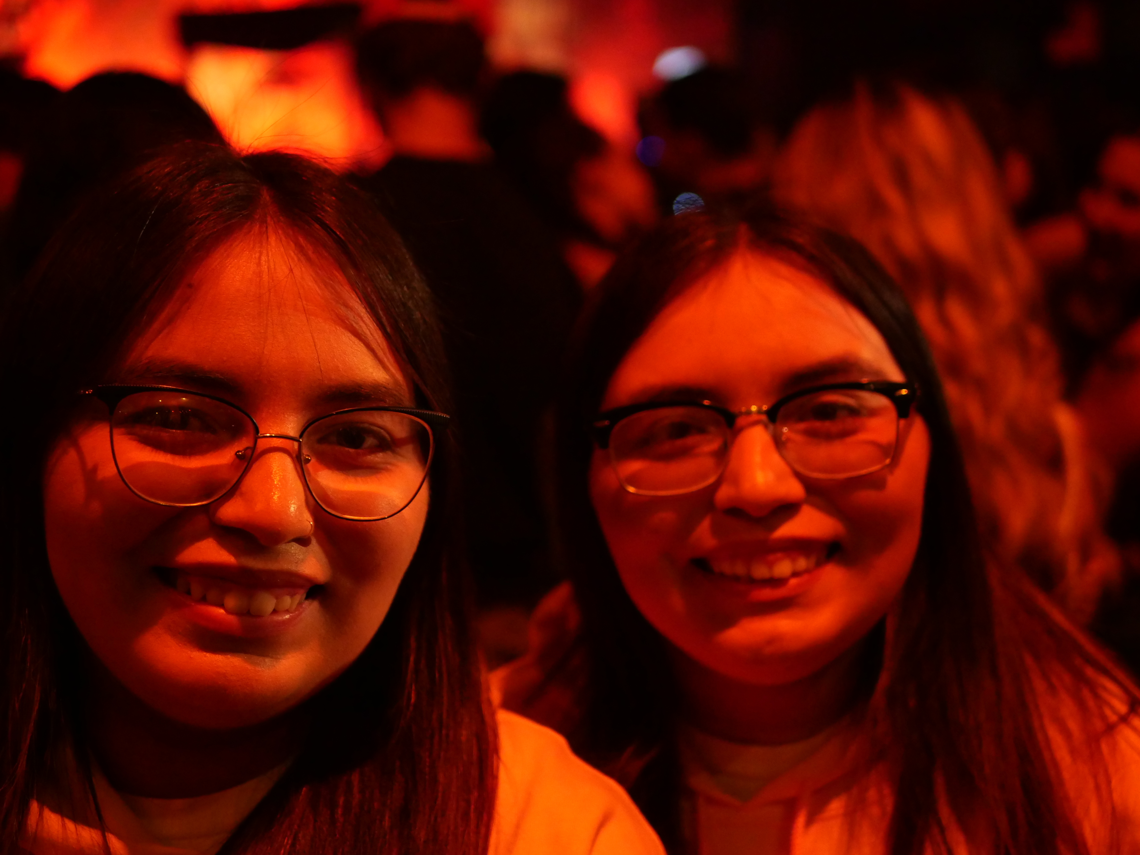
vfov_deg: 29.1
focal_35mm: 50
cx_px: 570
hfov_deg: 38.2
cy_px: 428
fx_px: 1647
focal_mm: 25
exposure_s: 1/40
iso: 3200
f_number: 1.7
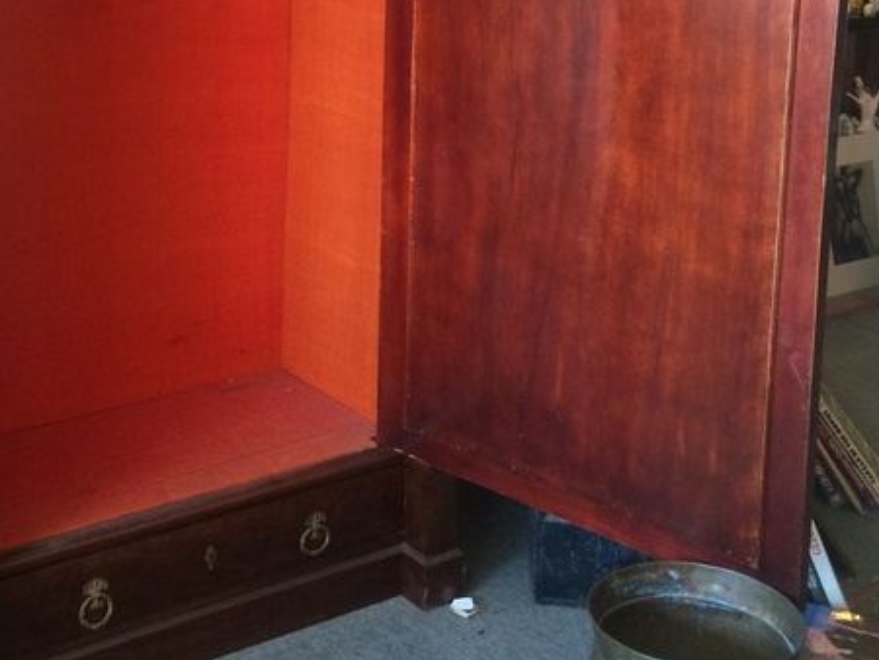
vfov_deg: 23.9
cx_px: 332
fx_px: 1524
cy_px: 85
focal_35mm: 60
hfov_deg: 32.0
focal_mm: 4.12
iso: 125
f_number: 2.2
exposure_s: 1/30
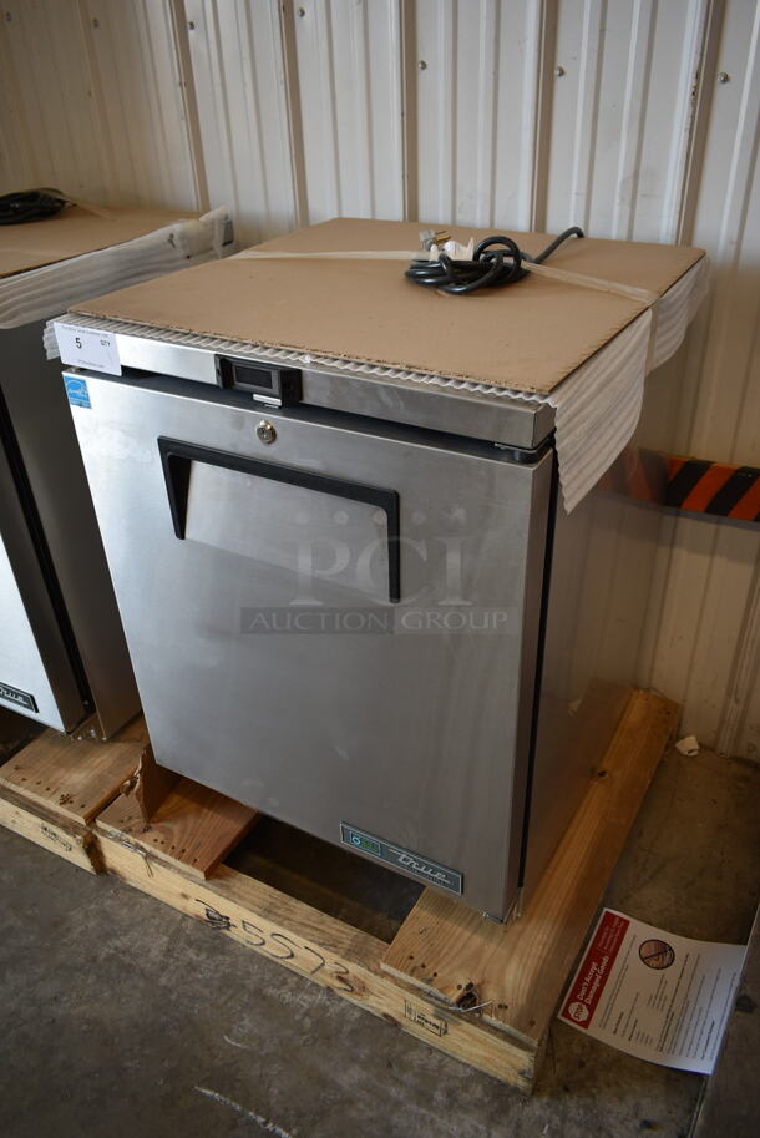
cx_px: 380
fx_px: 854
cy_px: 569
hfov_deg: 48.0
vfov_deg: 67.3
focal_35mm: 27
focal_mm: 18
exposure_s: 1/30
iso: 125
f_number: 3.5
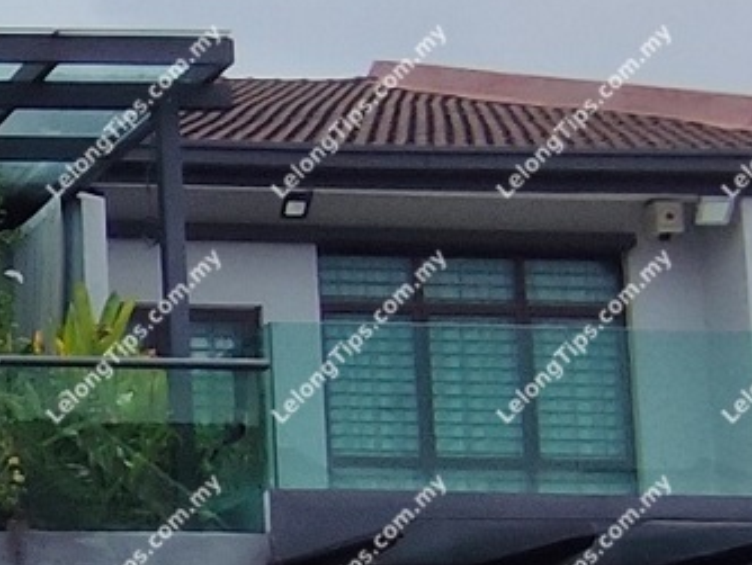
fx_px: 1609
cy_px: 628
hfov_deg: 16.1
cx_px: -940
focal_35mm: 74
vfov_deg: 19.1
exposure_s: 1/1827
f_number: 2.2
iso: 50
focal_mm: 1.65
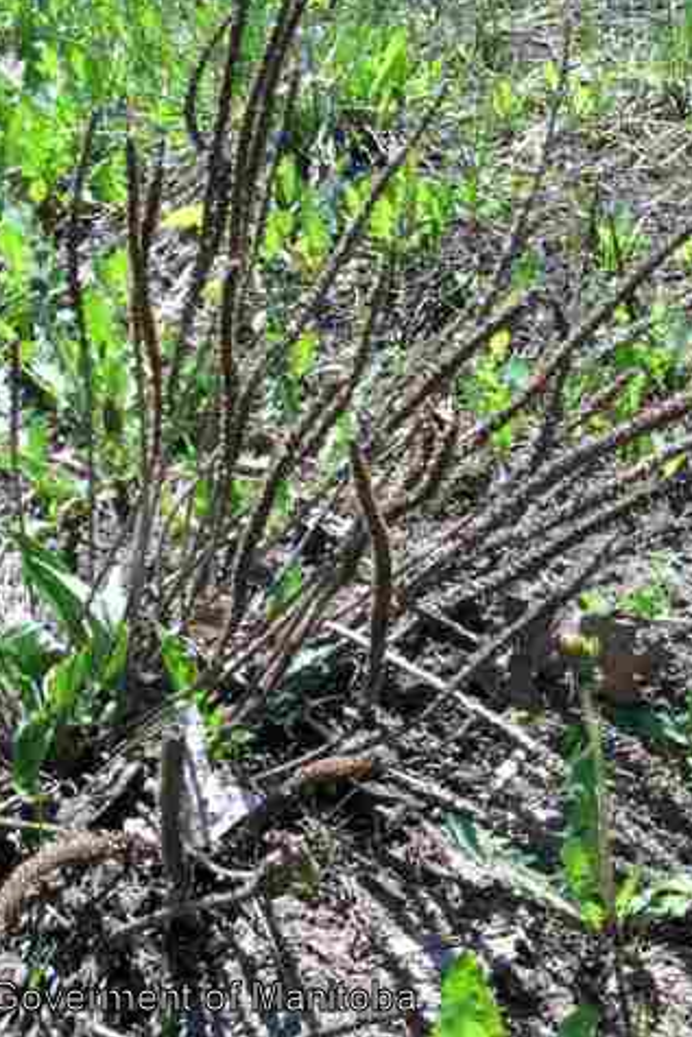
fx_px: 2823
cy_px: 515
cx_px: 266
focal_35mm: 98
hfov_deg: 14.0
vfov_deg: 20.8
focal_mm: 14.5
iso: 50
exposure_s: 1/79.3
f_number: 7.8
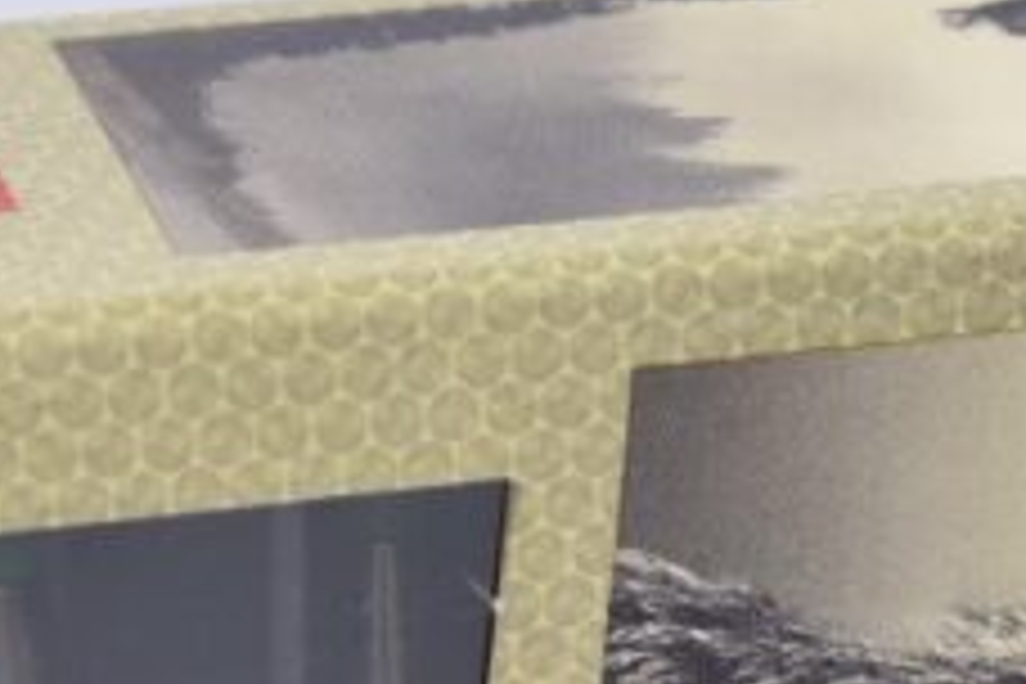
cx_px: 936
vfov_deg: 3.1
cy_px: 1305
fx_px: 12386
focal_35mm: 435
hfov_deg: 4.7
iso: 640
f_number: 5.6
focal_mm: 55
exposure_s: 1/50
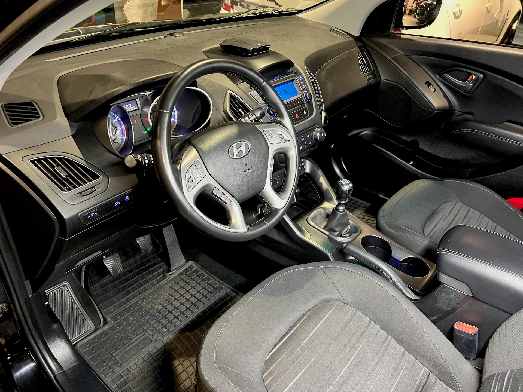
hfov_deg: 67.3
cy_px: 196
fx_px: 393
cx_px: 262
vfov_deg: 53.1
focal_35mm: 26
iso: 500
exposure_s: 1/35
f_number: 1.5
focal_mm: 5.7
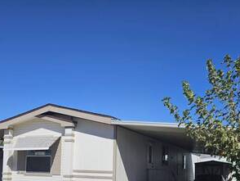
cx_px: 111
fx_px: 278
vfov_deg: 34.4
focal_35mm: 40
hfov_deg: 46.7
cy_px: 156
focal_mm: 5.4
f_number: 1.8
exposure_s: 1/3977
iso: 25
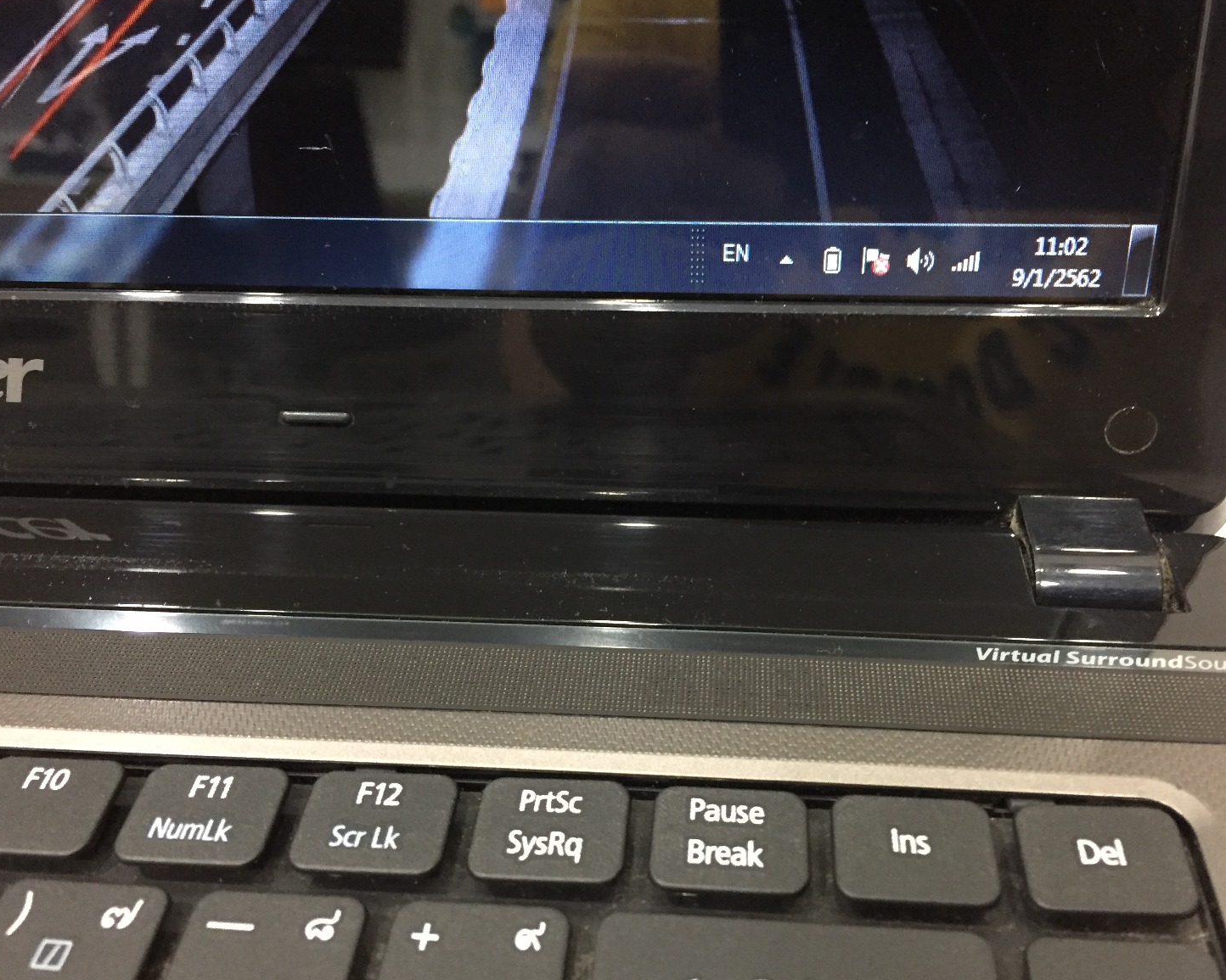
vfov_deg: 45.8
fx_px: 1161
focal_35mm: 32
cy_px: 501
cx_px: 633
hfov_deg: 55.7
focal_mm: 4.15
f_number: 2.2
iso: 250
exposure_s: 1/17
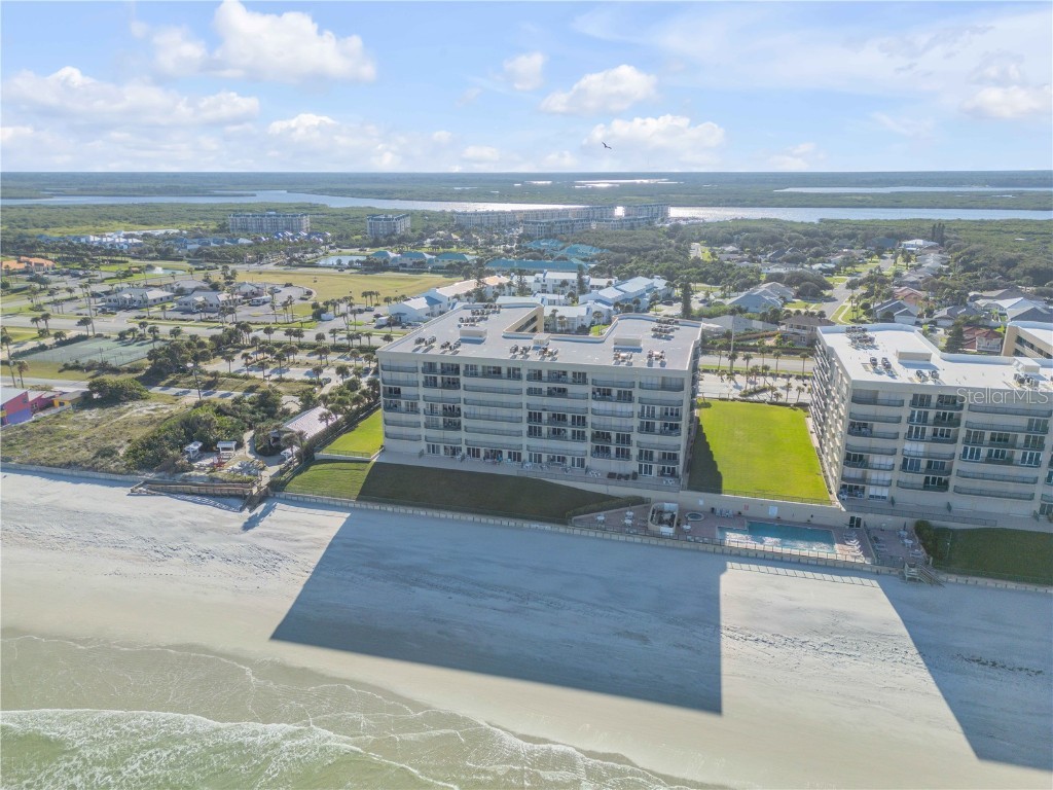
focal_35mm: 24
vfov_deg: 56.8
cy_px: 395
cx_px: 526
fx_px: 730
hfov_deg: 71.6
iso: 100
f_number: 1.7
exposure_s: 1/3000
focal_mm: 6.72
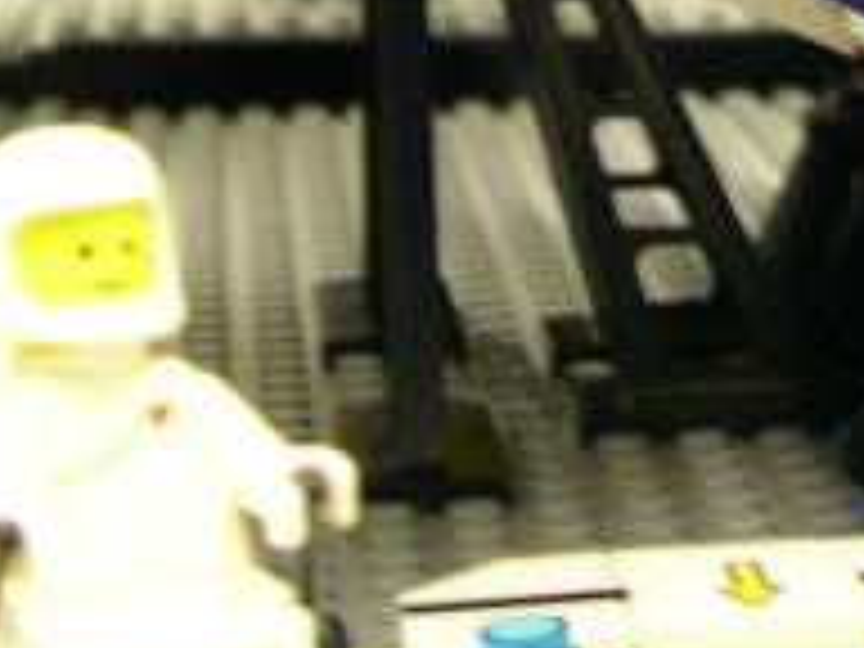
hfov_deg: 12.2
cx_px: 1066
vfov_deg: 9.2
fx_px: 3944
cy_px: -252
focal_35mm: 158
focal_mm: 8
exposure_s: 1/11.7
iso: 400
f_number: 2.8
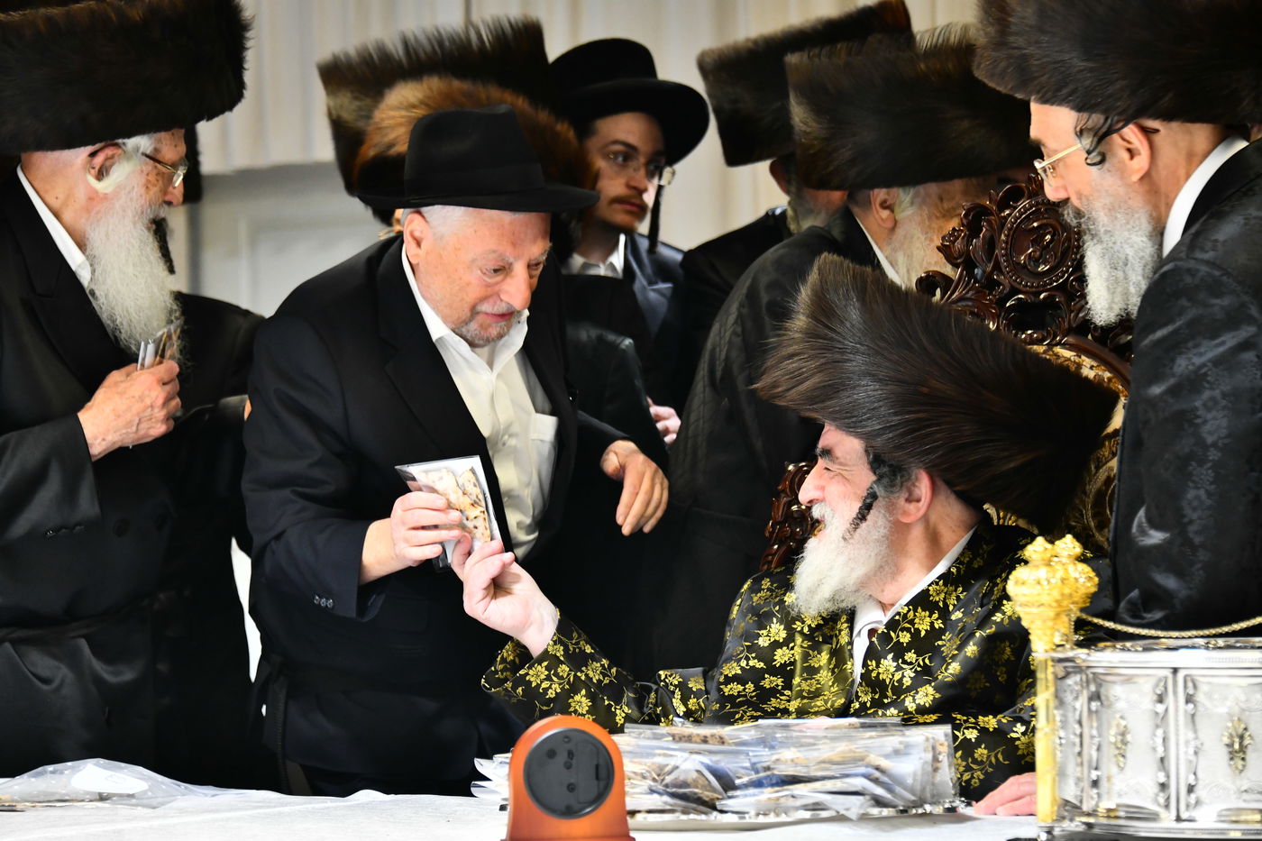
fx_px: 4276
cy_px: 420
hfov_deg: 16.8
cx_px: 631
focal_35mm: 122
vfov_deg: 11.2
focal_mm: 122
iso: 2000
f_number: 5.6
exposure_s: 1/125
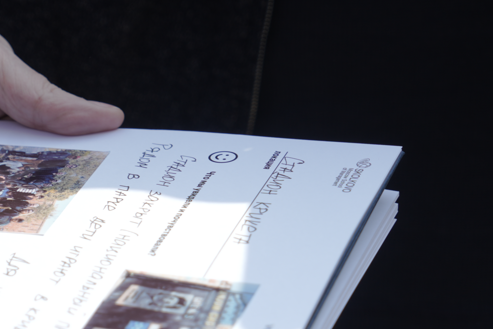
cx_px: 51
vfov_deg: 8.9
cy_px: 271
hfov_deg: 13.2
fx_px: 2109
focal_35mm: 154
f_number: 5.6
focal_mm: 70
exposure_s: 1/320
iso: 125
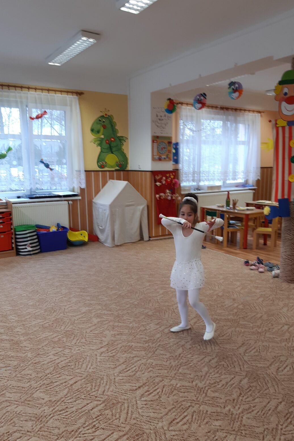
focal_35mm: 28
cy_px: 228
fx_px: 343
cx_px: 157
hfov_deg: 46.4
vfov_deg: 65.5
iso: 50
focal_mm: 3.92
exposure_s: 1/50
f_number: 1.7
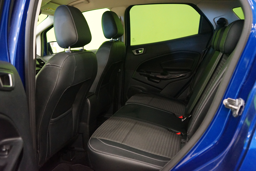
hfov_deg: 60.3
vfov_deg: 42.3
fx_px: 220
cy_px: 86
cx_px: 128
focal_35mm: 31
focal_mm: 31
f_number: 3.5
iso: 6400
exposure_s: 1/20
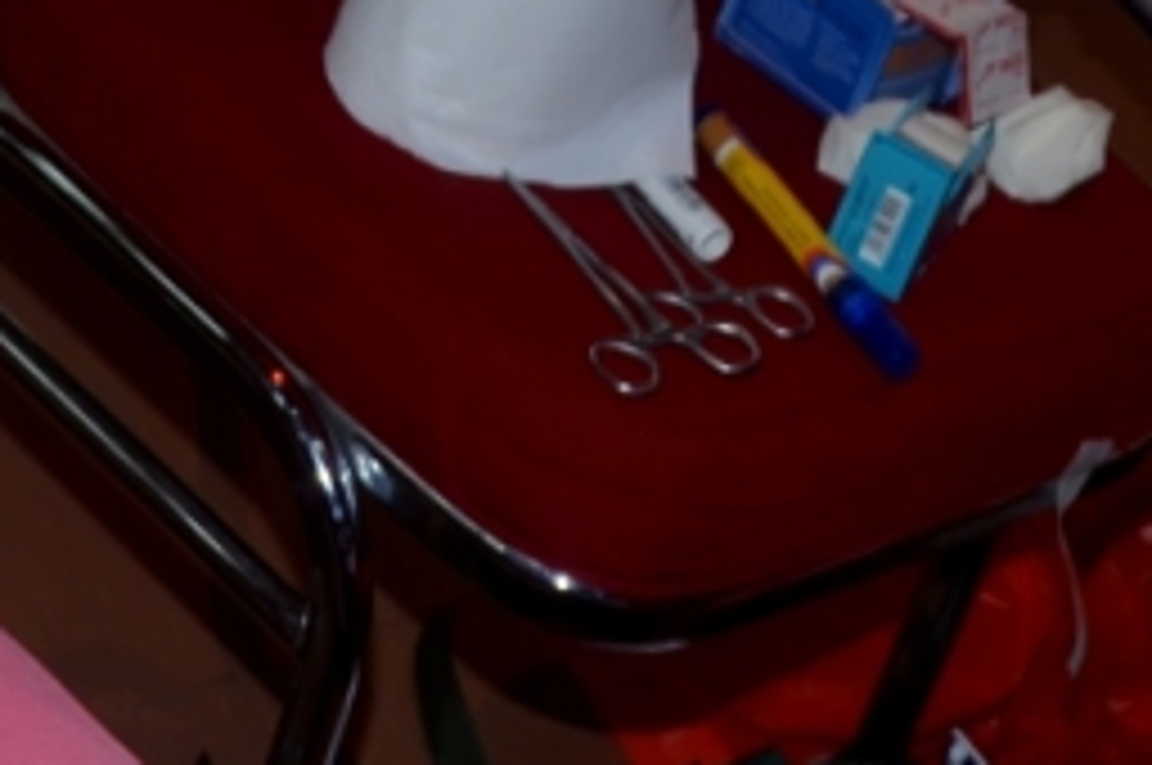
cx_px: 594
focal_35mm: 126
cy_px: 1386
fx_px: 4027
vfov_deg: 10.2
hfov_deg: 16.3
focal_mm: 21
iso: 250
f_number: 3.8
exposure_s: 1/60
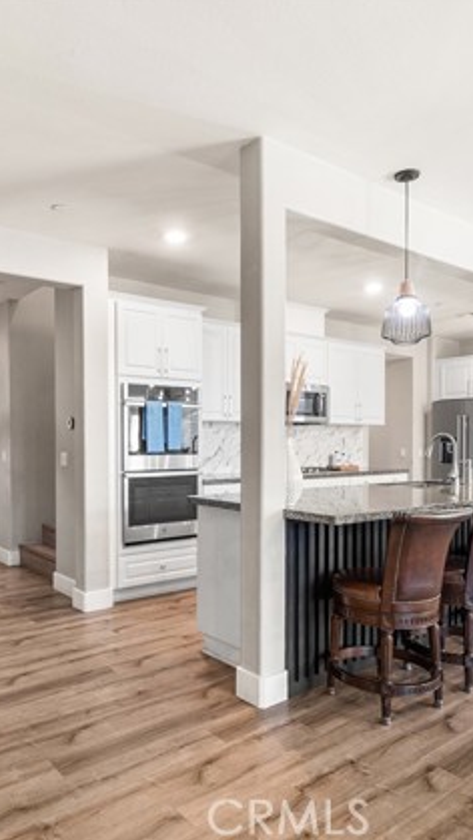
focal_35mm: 24
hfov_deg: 47.6
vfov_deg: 76.3
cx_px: 202
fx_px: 535
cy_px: 418
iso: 320
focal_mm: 10
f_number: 8
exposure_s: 1/3
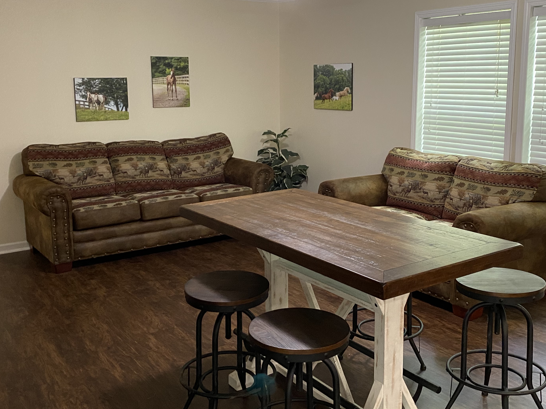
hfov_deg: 49.0
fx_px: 599
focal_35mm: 38
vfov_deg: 37.7
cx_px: 276
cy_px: 178
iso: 400
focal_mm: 4.25
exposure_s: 1/40
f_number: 1.8
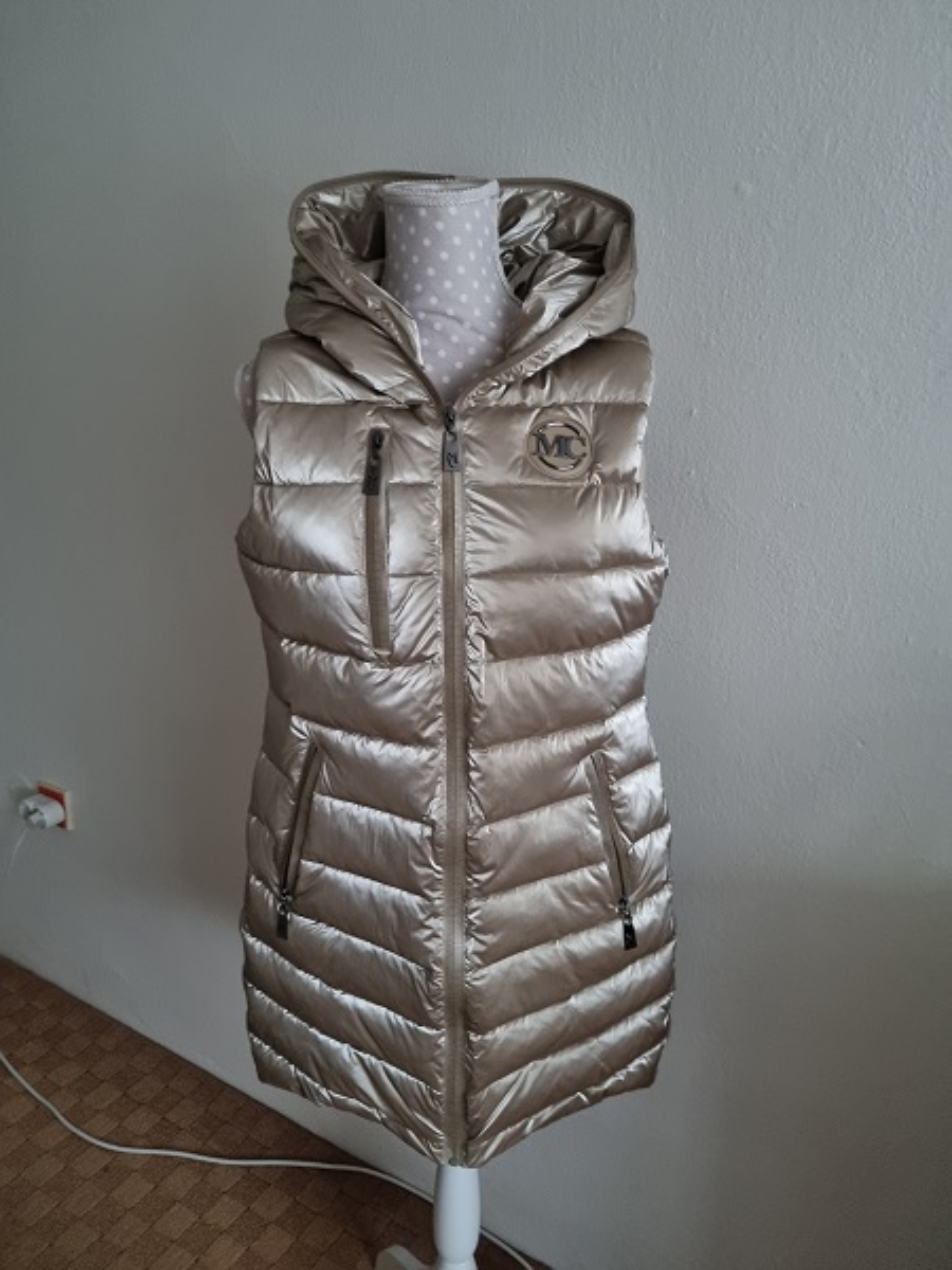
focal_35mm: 26
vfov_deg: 67.3
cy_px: 635
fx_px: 953
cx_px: 476
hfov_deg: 53.1
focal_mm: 5.4
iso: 640
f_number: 1.8
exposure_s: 1/25
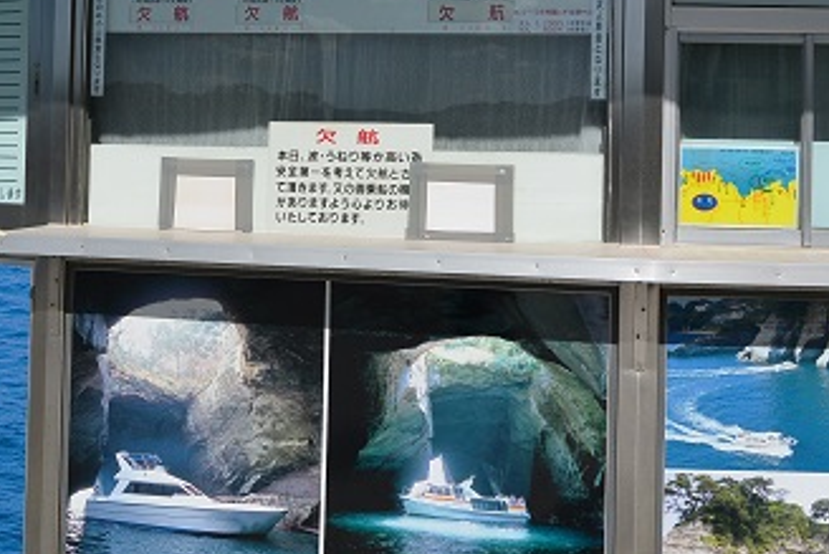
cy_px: 143
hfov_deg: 37.5
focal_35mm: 53
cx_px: 364
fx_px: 1221
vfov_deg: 25.3
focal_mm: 11
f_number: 4.5
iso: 100
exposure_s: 1/640
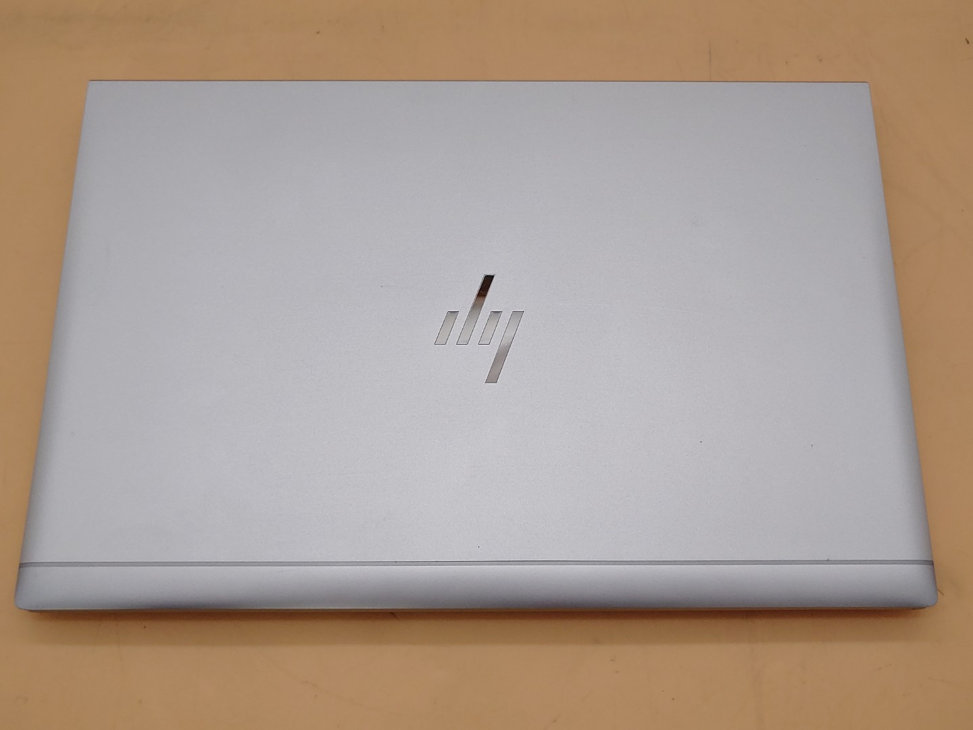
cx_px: 486
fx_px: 928
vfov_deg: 42.9
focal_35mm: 33
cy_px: 365
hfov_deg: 55.4
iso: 50
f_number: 1.8
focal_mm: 4.36
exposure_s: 1/260
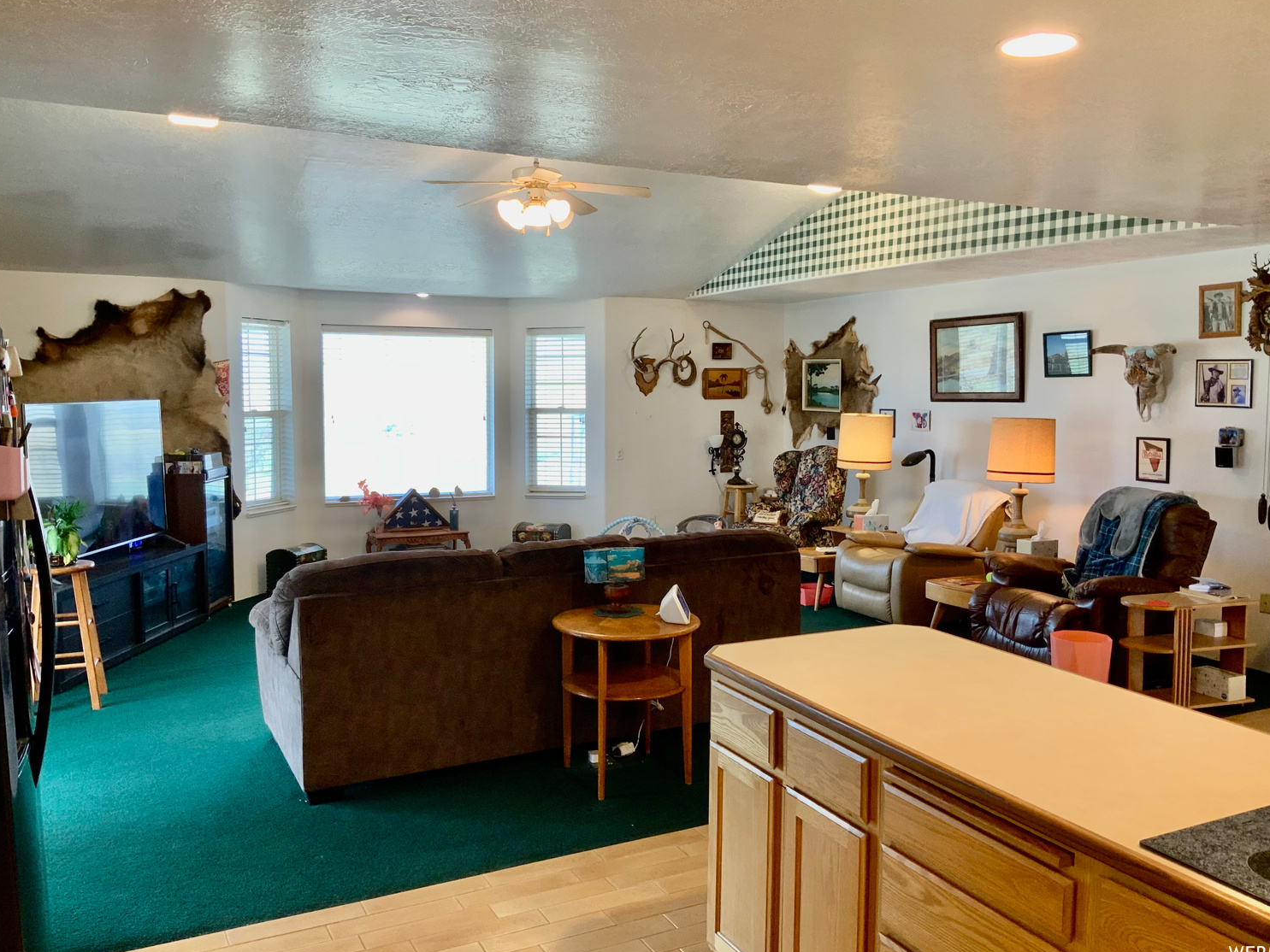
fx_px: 1101
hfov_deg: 60.0
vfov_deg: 46.8
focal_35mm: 30
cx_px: 646
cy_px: 469
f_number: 1.8
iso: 80
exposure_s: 1/60
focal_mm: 3
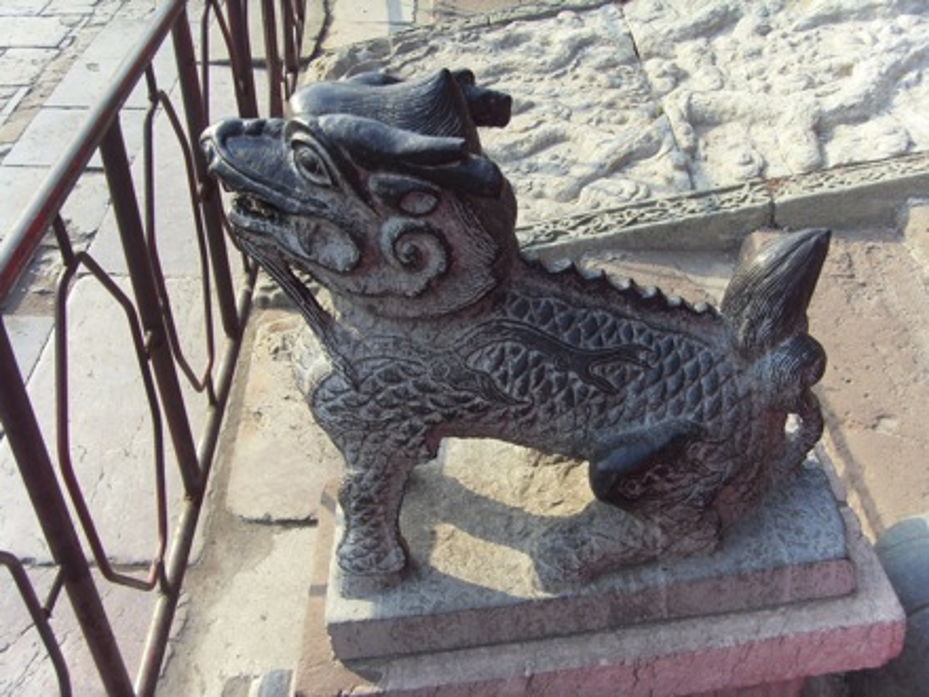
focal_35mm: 39
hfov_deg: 47.9
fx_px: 1047
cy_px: 348
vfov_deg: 36.8
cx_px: 464
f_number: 3.5
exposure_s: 1/250
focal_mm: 6.6
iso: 80
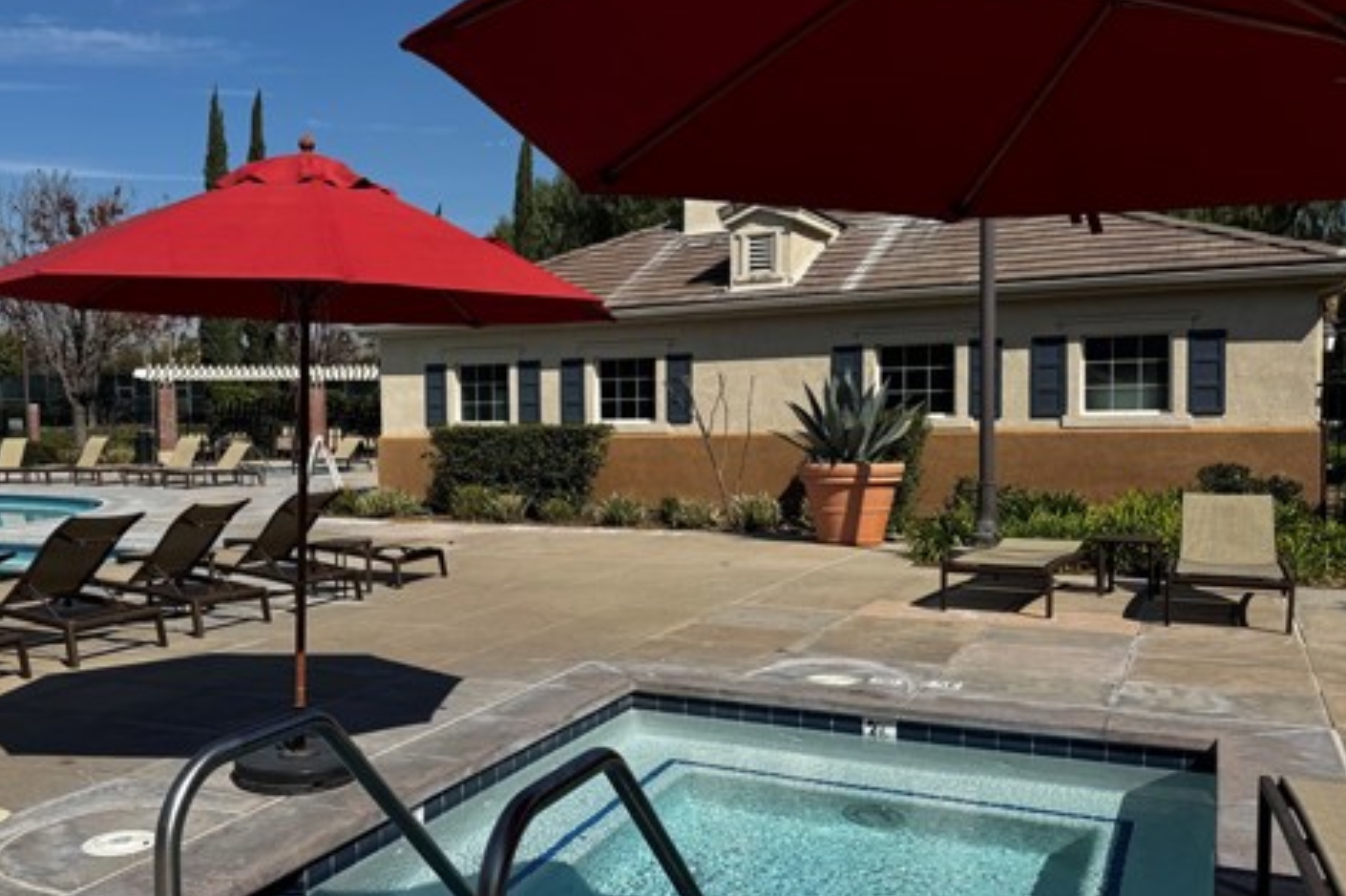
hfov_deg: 55.0
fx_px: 1271
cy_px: 467
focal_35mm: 34
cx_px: 481
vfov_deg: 38.8
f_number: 1.78
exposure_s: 1/7092
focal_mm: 6.76
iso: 80
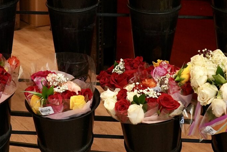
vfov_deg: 14.7
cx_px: 91
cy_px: -44
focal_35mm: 89
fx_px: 562
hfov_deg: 22.8
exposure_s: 1/160
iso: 800
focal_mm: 24
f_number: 6.3
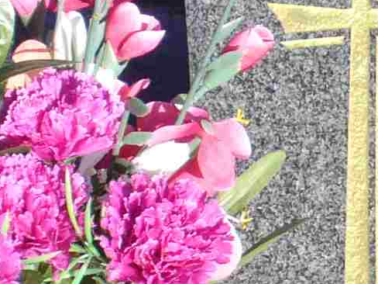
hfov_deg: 9.8
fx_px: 2118
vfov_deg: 7.6
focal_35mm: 194
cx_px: 614
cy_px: 280
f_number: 5.6
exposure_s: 1/160
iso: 80
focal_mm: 6.1
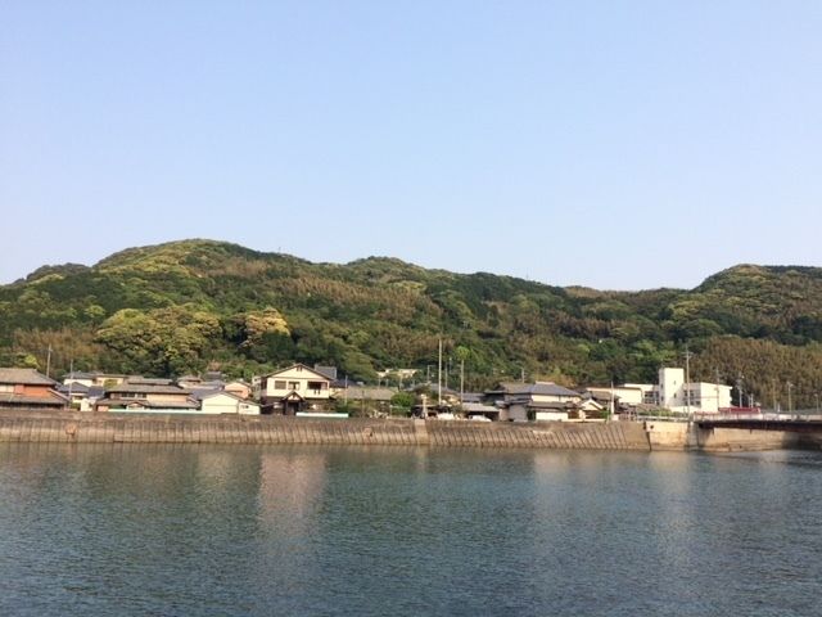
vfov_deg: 48.2
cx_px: 411
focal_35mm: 29
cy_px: 308
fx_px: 689
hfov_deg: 61.7
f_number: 2.2
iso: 32
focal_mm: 4.15
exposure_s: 1/1282
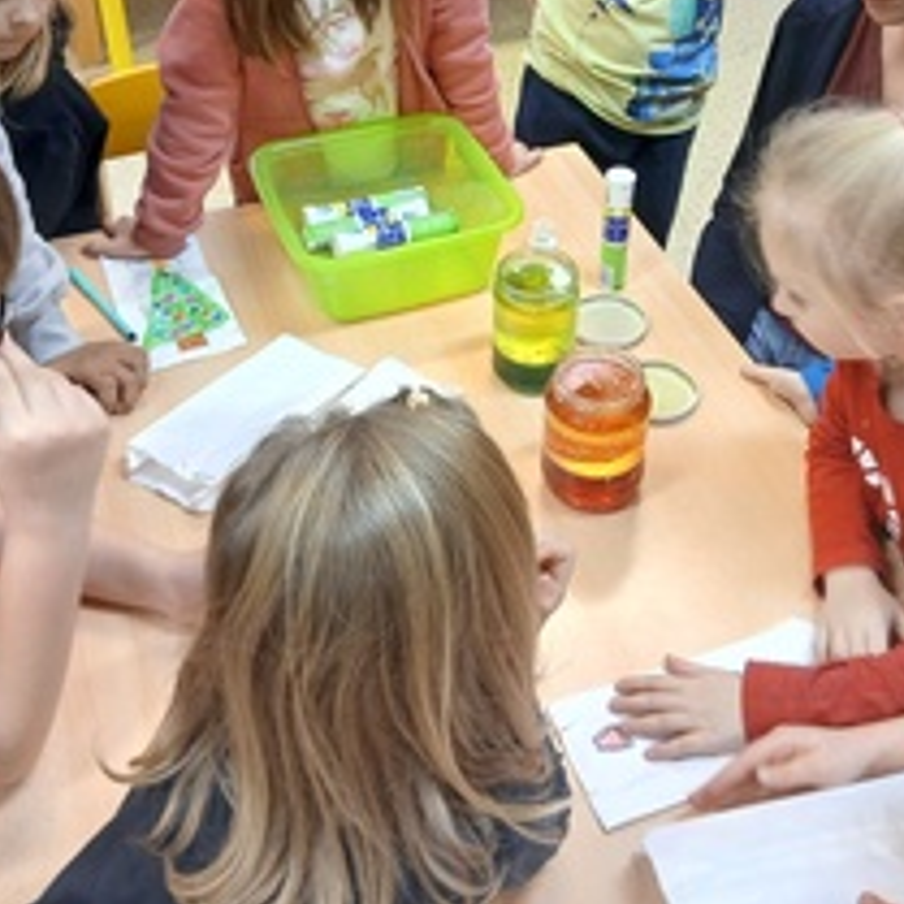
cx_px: 480
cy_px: 260
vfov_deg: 37.7
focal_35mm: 44
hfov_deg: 38.3
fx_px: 1300
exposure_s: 1/33.3
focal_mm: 3.98
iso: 250
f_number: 1.8
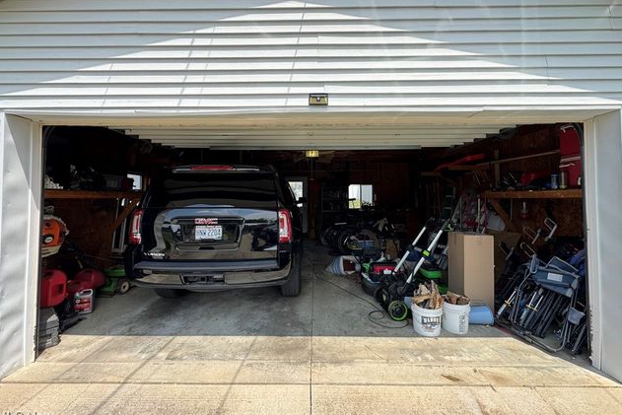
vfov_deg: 77.2
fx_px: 259
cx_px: 312
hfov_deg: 100.4
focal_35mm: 15
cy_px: 190
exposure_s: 1/501
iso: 40
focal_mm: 2.22
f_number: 2.2
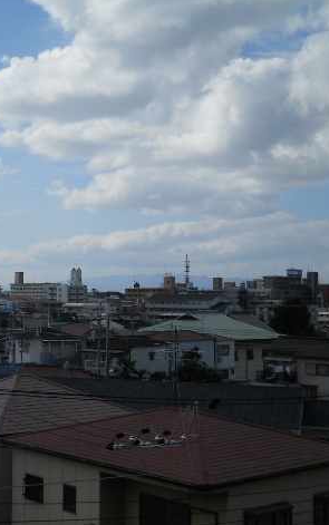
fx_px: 845
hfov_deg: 21.6
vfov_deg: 34.5
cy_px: 263
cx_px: 39
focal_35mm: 59
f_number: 5.5
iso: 80
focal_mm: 6.72
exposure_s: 1/800
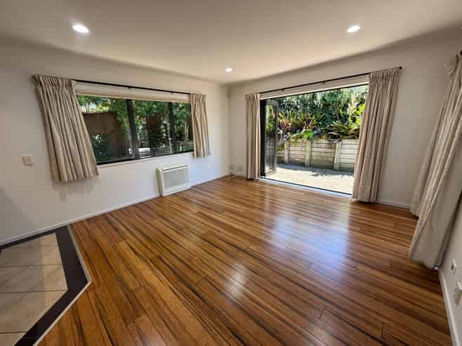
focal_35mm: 14
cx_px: 231
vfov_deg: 85.6
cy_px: 173
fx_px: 187
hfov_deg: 102.1
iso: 64
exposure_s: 1/99
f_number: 2.2
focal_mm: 2.22
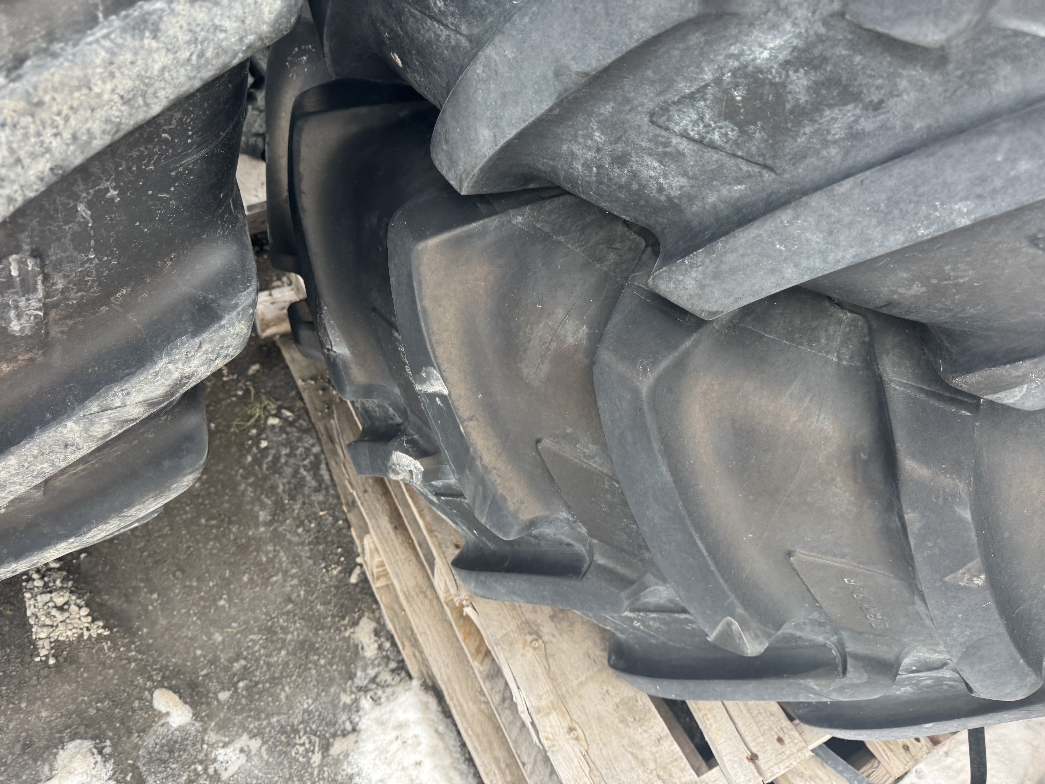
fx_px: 725
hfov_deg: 71.6
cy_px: 392
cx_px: 522
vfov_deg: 56.8
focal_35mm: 24
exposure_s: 1/121
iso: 125
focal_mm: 6.76
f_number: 1.78
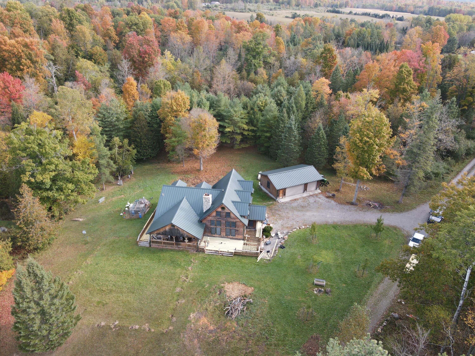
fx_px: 329
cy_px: 178
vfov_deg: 56.8
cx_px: 238
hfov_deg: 71.6
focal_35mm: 24
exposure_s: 1/80
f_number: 2.8
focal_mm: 4.5
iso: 100
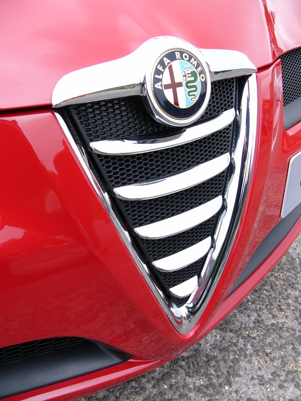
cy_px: 200
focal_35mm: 36
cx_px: 150
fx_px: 417
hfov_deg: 39.7
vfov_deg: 51.4
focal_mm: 6
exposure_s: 1/100
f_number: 3.7
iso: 50
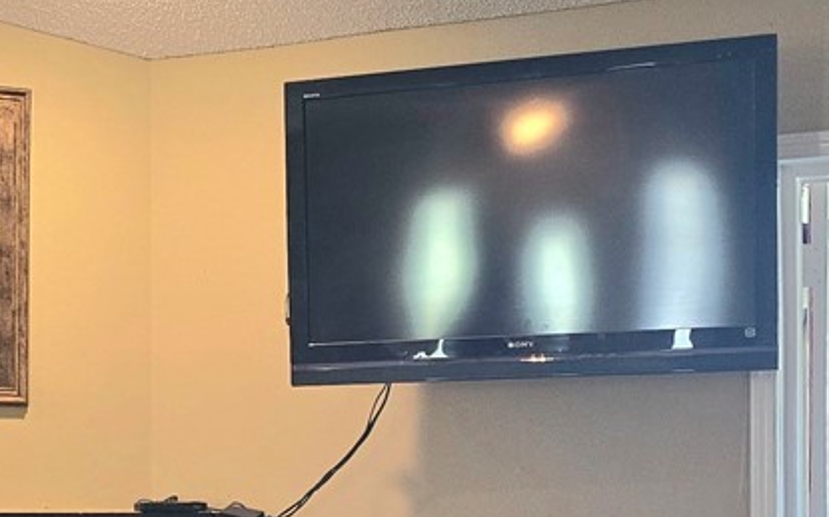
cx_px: 98
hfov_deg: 21.6
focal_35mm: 94
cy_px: 525
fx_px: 2123
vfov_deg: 13.7
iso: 250
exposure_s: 1/120
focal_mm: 6.3
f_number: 1.7
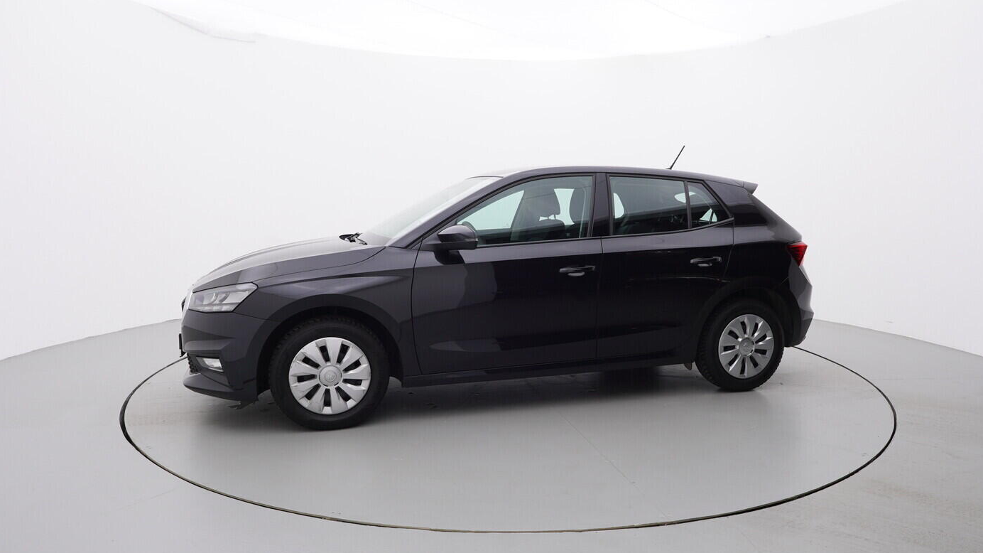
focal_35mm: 25
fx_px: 640
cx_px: 509
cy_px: 301
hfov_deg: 75.0
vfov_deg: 46.7
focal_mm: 15
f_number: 5
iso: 200
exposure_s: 1/80
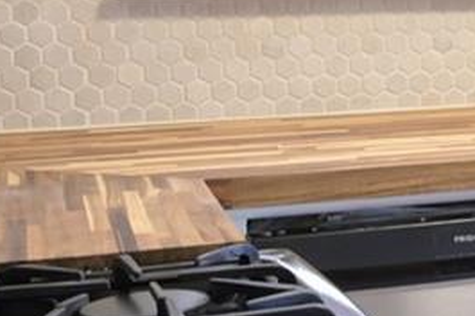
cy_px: 11
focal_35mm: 120
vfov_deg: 11.3
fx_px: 1580
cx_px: 866
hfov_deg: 14.8
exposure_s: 1/2.5
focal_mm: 15.5
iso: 640
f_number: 9
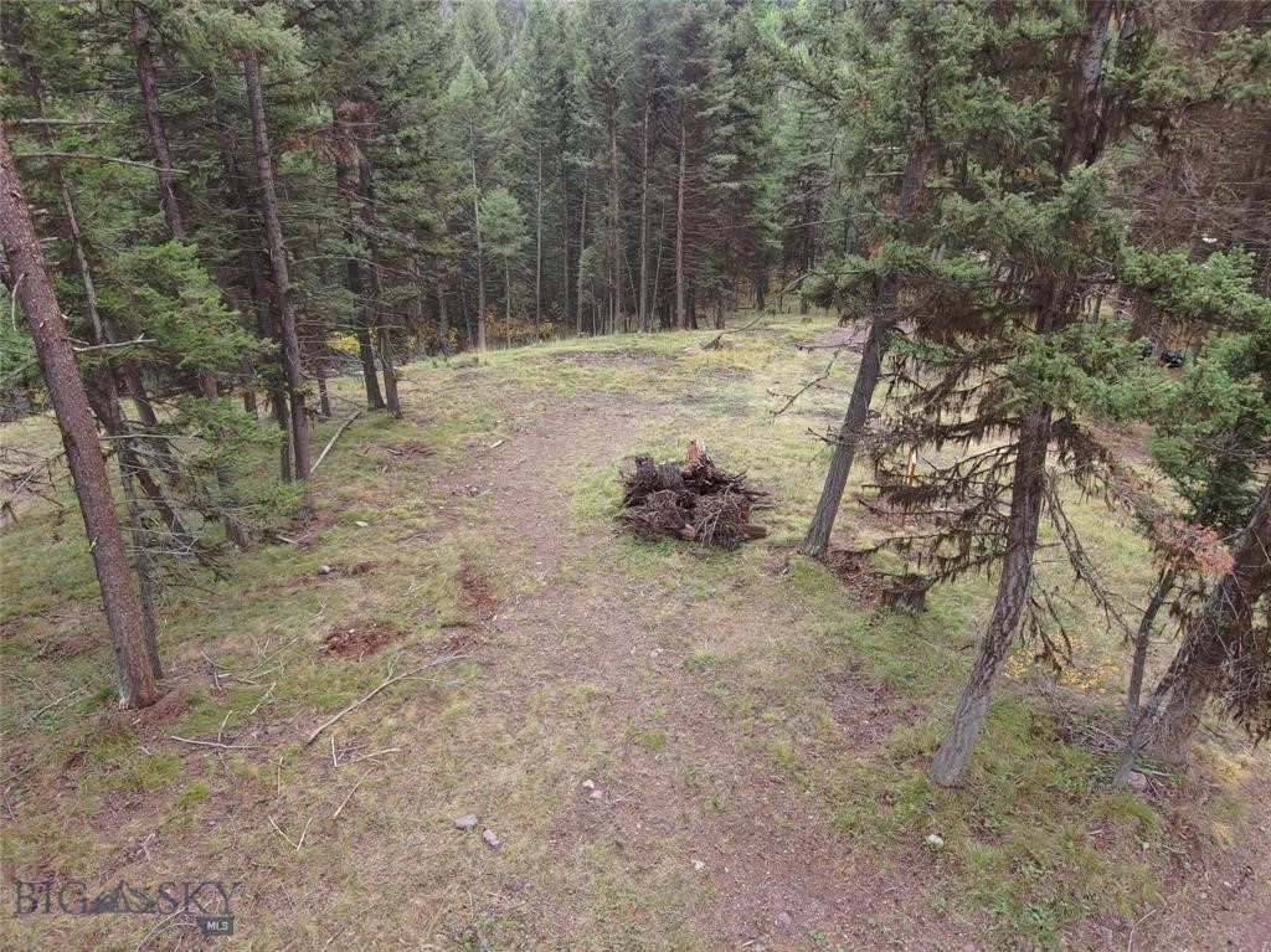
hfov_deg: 79.0
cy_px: 476
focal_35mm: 21
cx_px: 636
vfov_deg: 63.4
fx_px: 771
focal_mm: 3.7
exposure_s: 1/120
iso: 179
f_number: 2.8
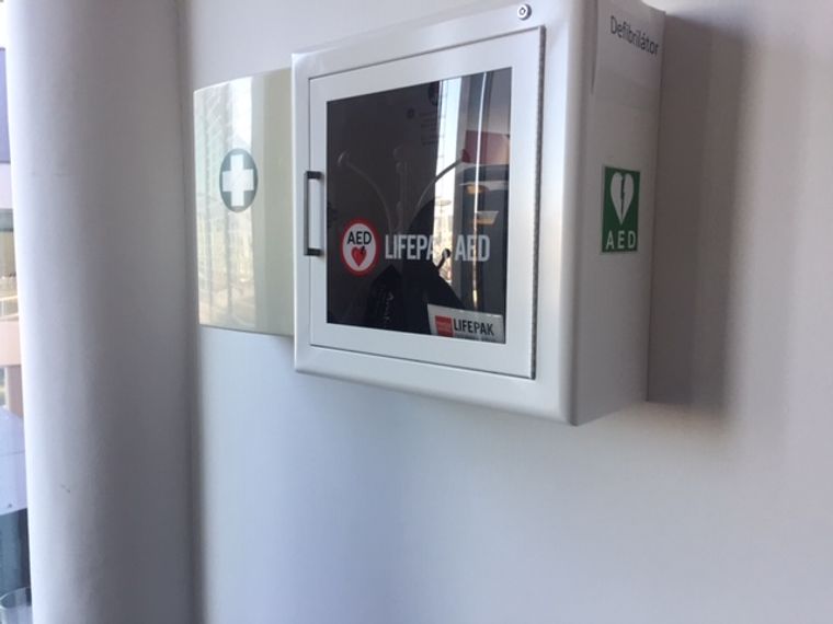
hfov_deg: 61.7
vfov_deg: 48.2
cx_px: 416
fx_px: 698
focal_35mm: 29
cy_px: 312
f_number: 2.2
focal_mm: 4.15
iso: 40
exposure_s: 1/33
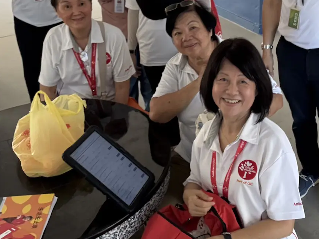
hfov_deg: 37.3
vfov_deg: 27.7
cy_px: 32
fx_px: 470
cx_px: 197
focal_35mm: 51
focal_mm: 2.69
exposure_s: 1/60
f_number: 1.9
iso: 80
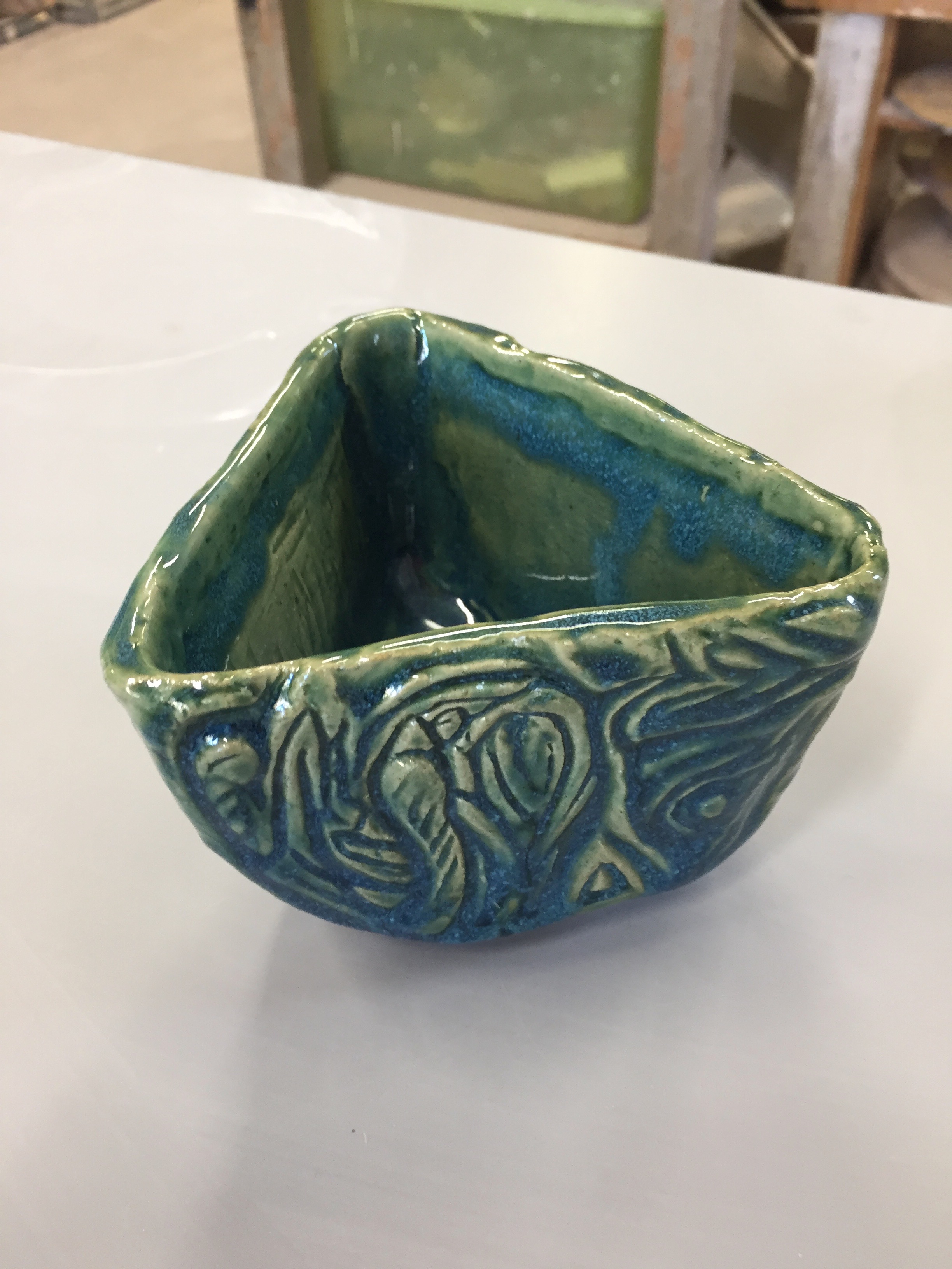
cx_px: 476
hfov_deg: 48.2
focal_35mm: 29
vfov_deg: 61.7
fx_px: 1063
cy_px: 634
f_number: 2.2
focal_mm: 4.15
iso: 80
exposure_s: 1/30
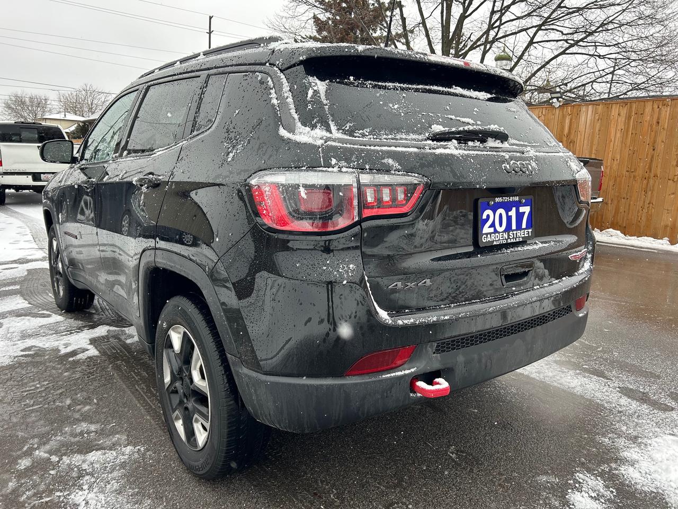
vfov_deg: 53.1
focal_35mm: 26
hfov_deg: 67.3
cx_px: 339
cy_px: 254
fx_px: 509
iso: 50
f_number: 1.5
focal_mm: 5.7
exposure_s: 1/333
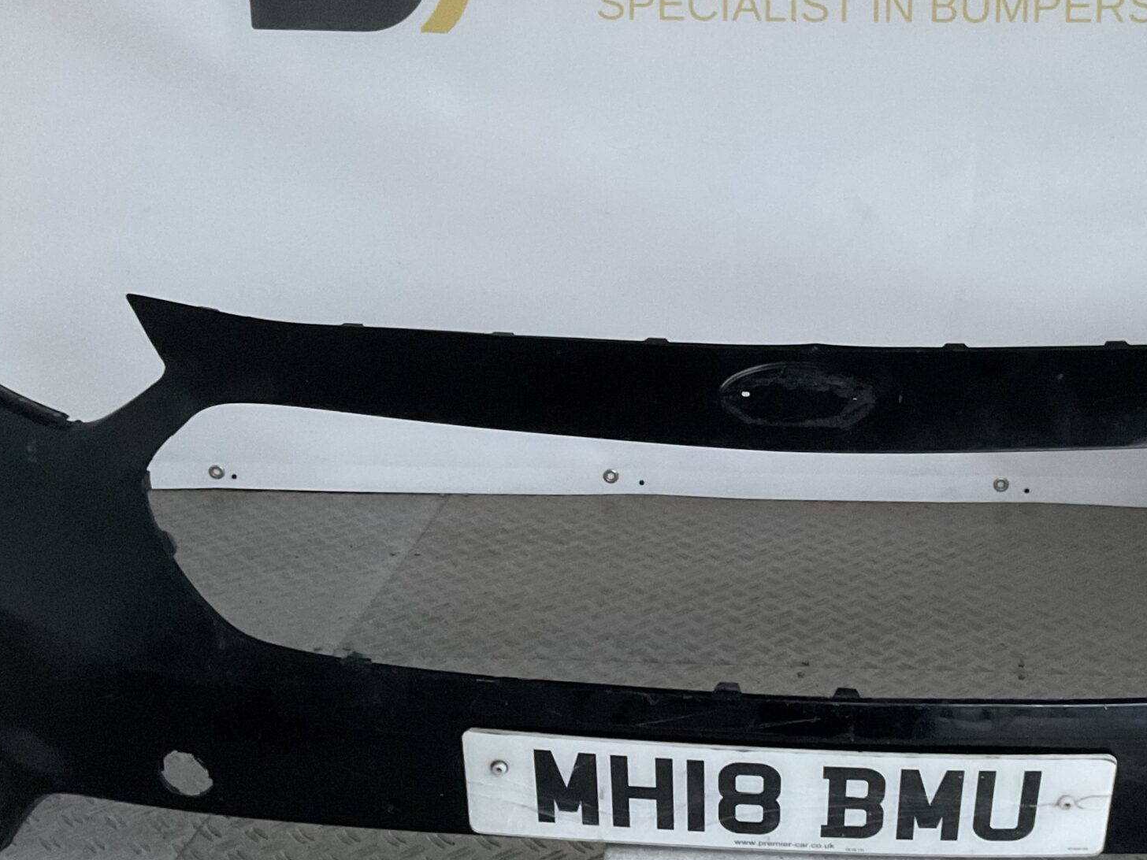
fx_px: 1690
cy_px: 375
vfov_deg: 28.5
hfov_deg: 36.9
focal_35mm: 51
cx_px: 800
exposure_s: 1/25
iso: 400
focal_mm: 3
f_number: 1.8
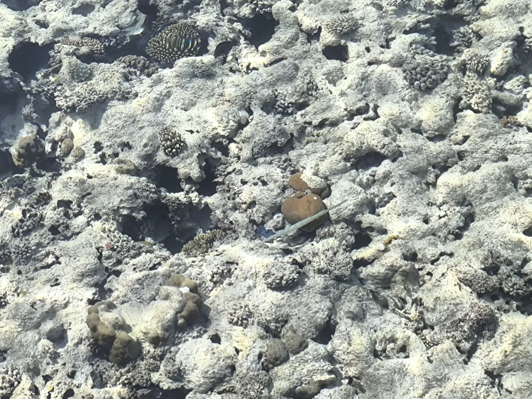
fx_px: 1030
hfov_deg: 29.0
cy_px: 200
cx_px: 266
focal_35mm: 67
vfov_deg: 21.9
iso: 50
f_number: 1.65
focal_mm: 6.14
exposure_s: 1/399
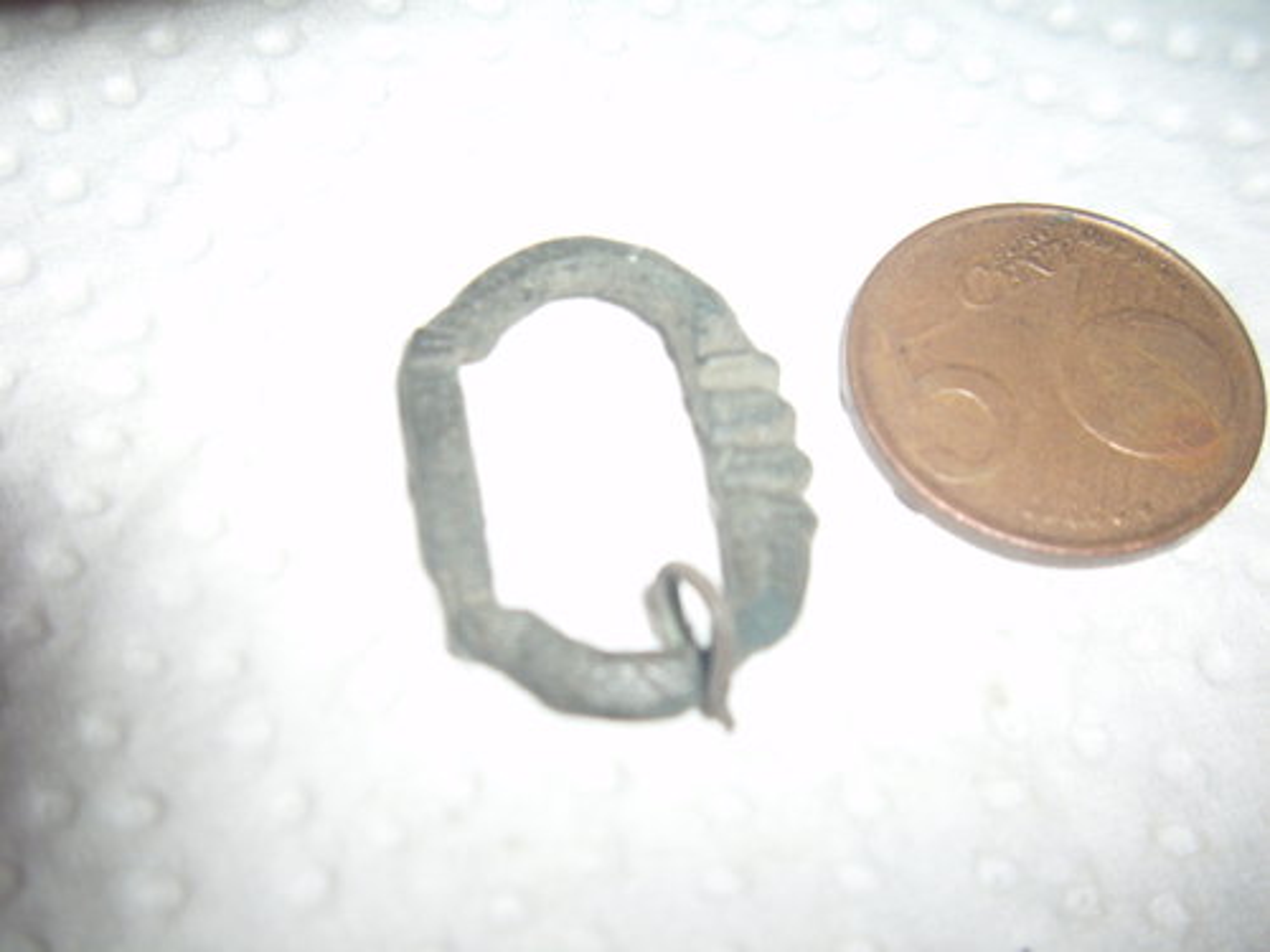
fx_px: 1137
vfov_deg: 45.4
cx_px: 635
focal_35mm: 31
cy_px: 476
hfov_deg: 58.4
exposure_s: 1/60
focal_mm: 6.2
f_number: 2.8
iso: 50
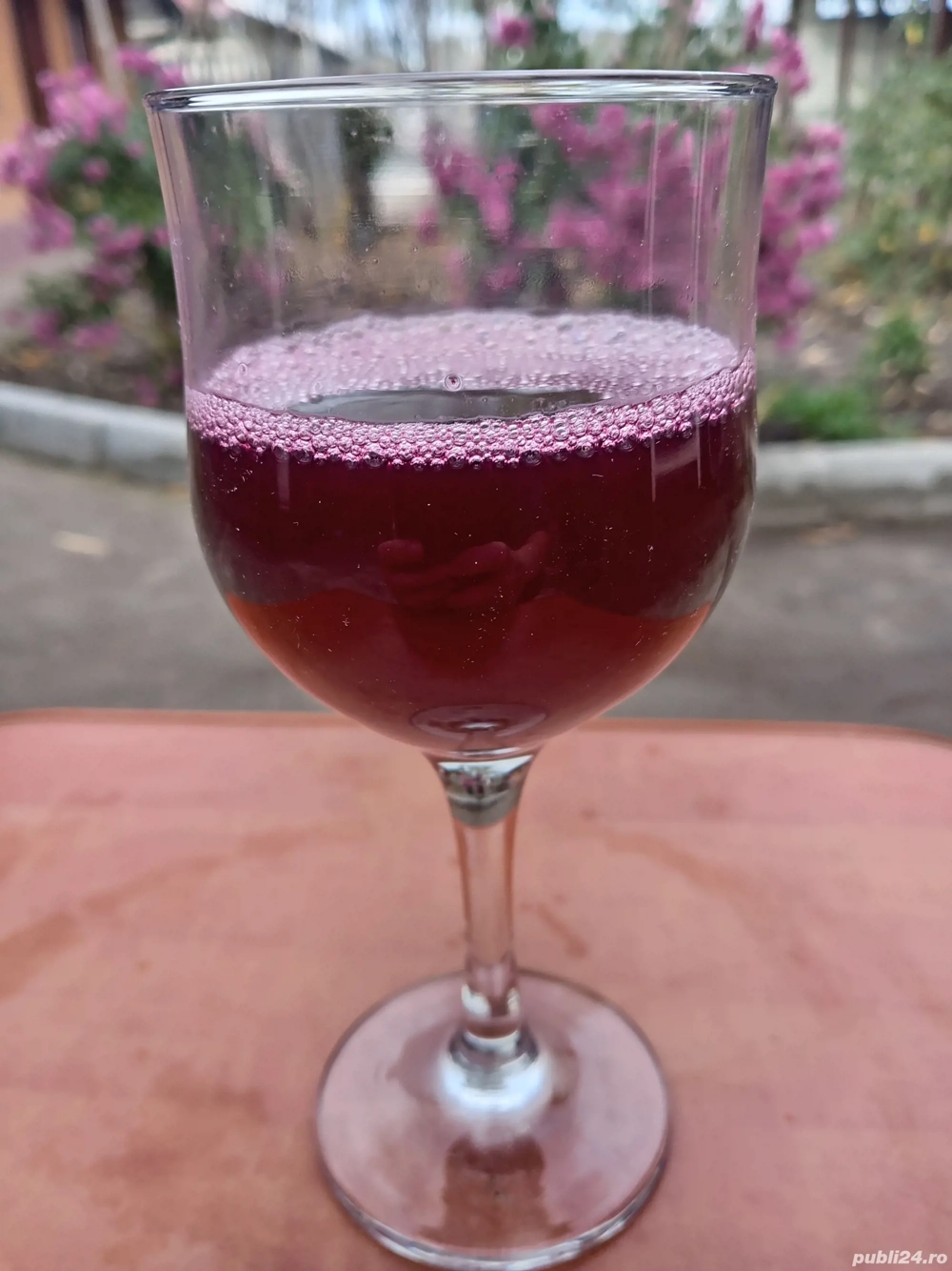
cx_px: 476
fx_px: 990
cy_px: 636
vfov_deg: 65.3
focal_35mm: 27
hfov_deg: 51.3
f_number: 1.8
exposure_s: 1/33.3
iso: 208
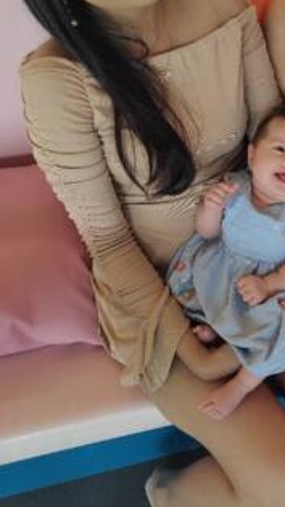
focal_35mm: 45
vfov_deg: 45.2
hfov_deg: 25.6
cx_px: 263
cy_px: 195
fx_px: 605
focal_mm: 4.74
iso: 128
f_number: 1.79
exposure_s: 1/50
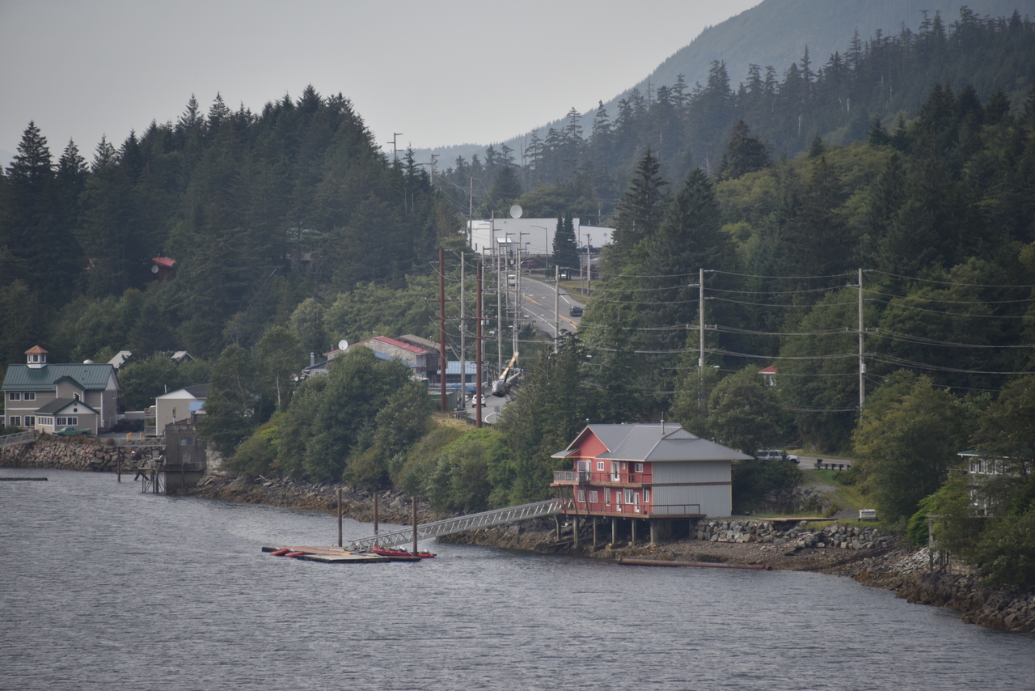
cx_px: 518
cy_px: 346
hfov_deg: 6.9
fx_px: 8626
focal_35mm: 300
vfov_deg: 4.6
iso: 200
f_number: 5.6
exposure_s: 1/640
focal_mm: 300
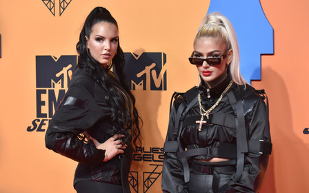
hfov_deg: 10.2
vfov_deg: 6.4
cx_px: 154
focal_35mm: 205
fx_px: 1726
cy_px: 99
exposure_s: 1/250
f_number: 4
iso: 2000
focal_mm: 200
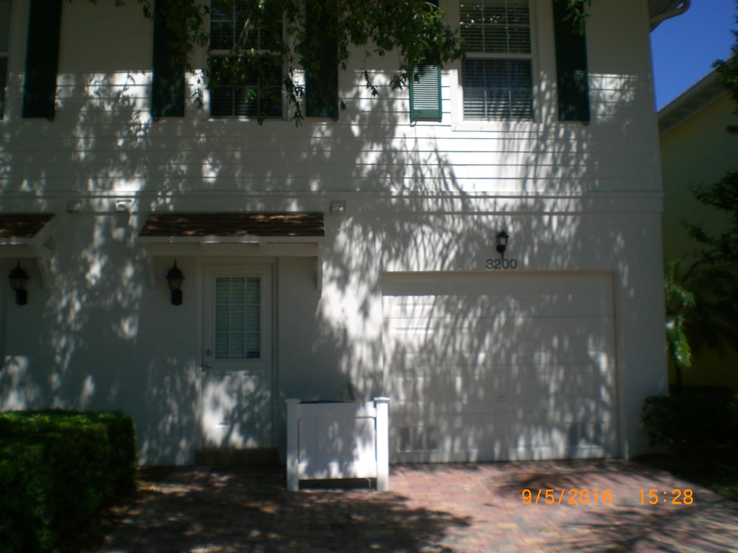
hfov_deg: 49.0
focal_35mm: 38
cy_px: 276
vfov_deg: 37.7
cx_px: 369
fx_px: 810
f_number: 4.4
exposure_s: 1/500
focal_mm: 6.3
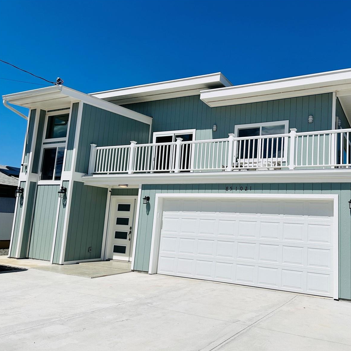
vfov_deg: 55.6
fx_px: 333
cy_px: 177
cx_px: 237
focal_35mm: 29
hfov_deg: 54.4
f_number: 1.78
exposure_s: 1/12048
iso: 80
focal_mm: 6.86
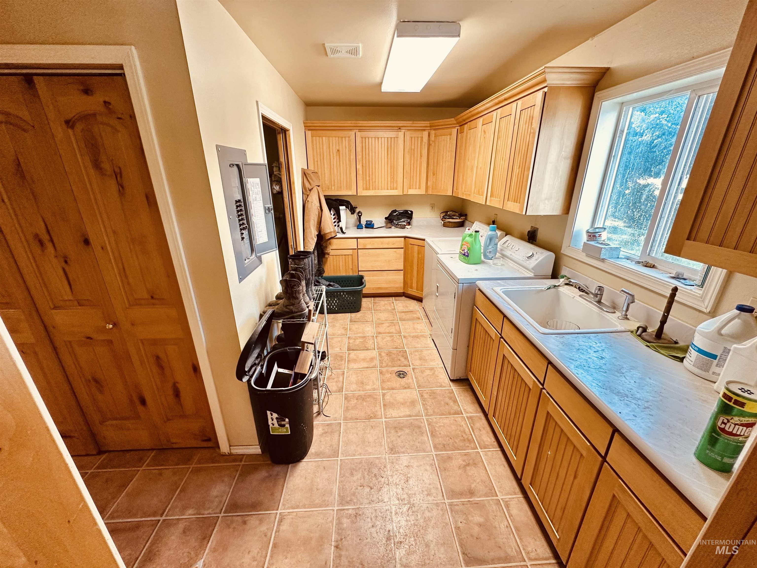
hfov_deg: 102.1
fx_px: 306
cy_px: 284
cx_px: 378
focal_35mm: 14
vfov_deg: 85.7
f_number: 2.2
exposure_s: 1/120
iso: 250
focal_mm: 2.22
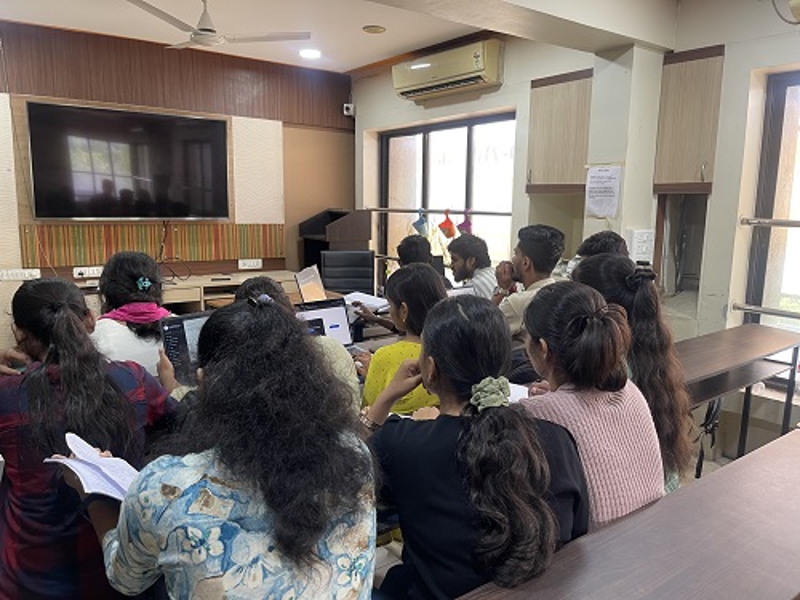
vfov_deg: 54.9
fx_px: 578
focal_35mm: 25
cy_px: 300
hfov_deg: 69.4
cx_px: 400
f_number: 1.6
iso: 125
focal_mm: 5.1
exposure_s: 1/50
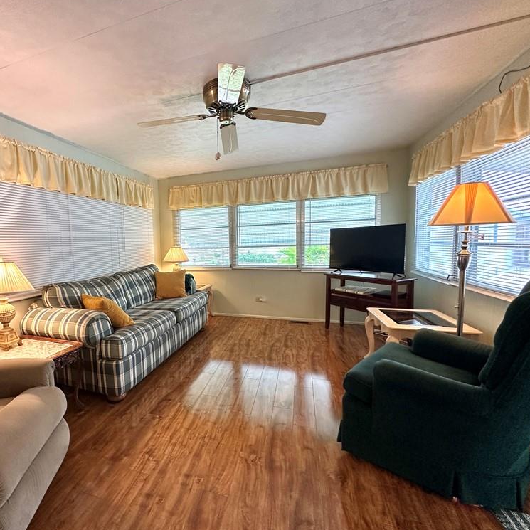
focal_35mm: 17
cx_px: 182
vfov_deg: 84.0
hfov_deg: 81.5
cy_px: 265
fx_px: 294
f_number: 2.2
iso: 250
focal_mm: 2.22
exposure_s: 1/120
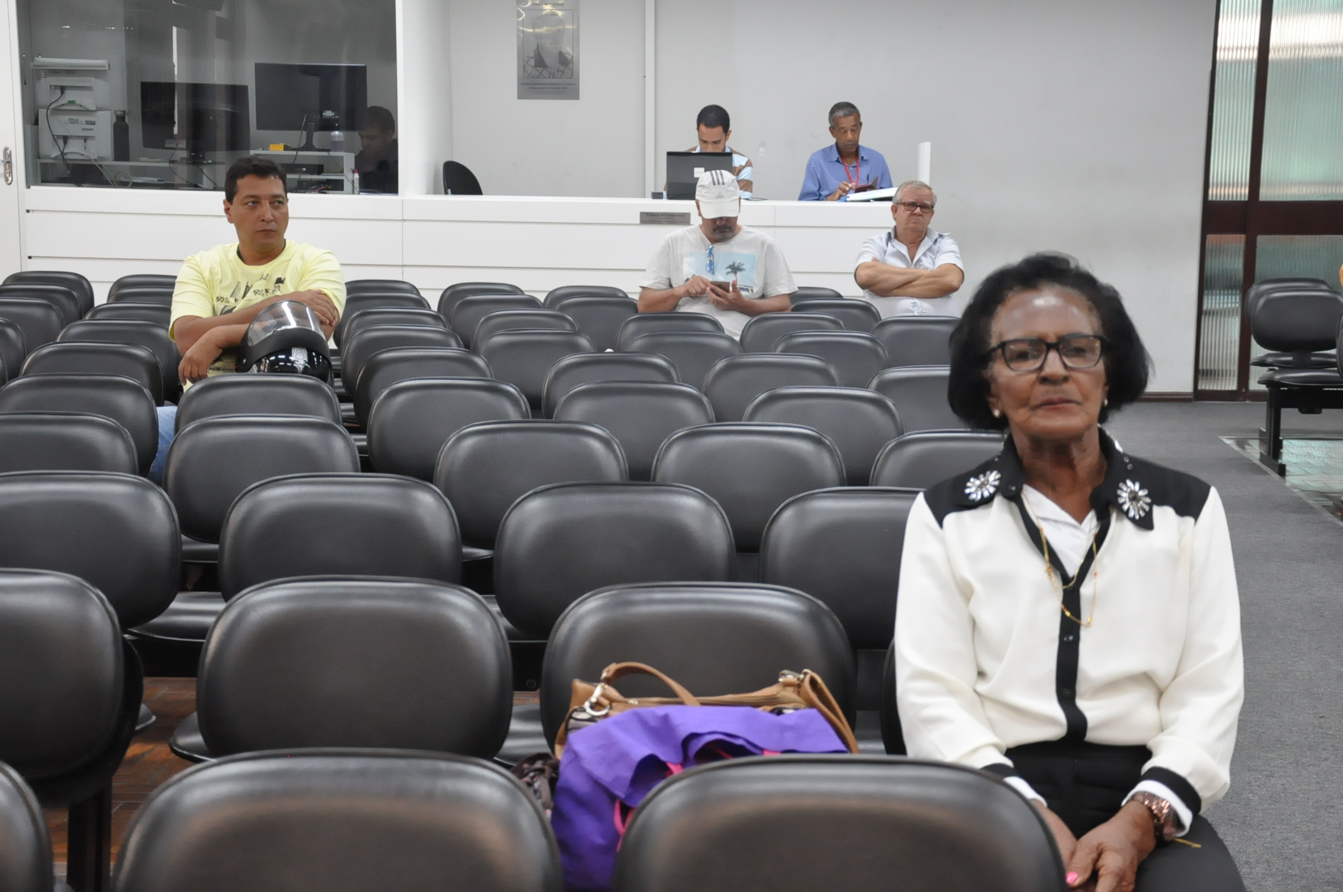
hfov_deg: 31.9
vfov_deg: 21.5
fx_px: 2347
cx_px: 672
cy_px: 446
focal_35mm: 63
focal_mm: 42
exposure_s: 1/80
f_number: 4.8
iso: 2000
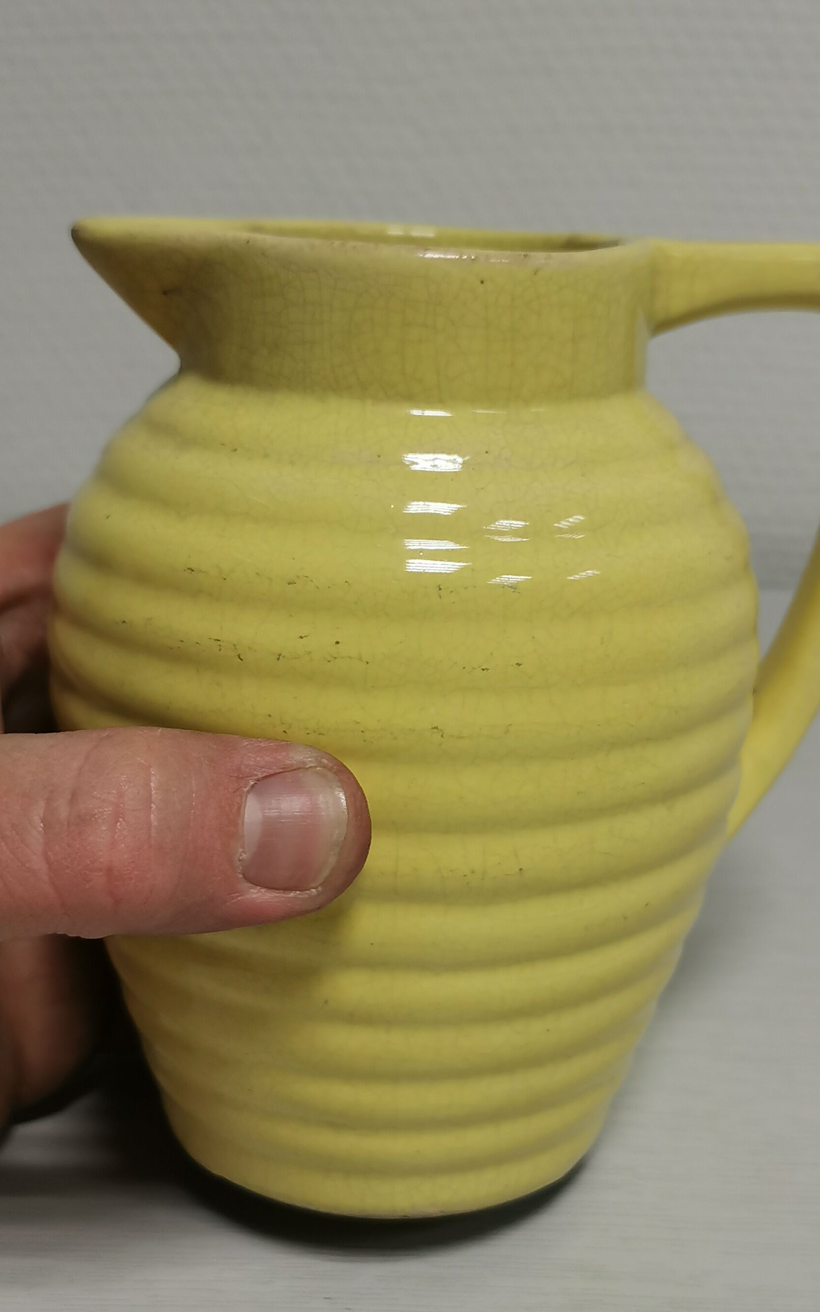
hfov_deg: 26.3
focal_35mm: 49
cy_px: 624
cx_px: 416
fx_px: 1752
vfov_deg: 41.0
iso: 100
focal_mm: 5.58
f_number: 1.8
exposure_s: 1/100
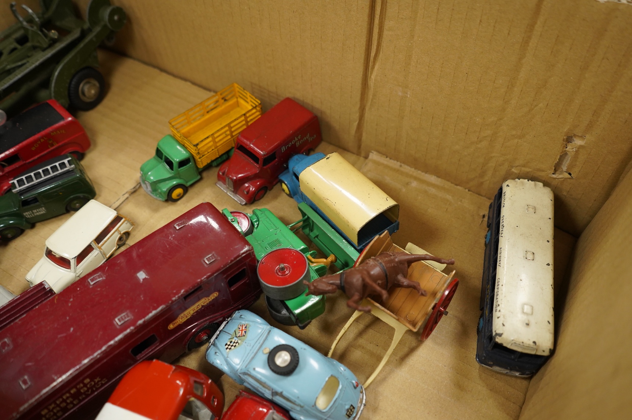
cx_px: 316
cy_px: 210
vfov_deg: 46.3
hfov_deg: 65.5
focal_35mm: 28
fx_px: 491
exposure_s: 1/125
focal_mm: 28
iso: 2500
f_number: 5
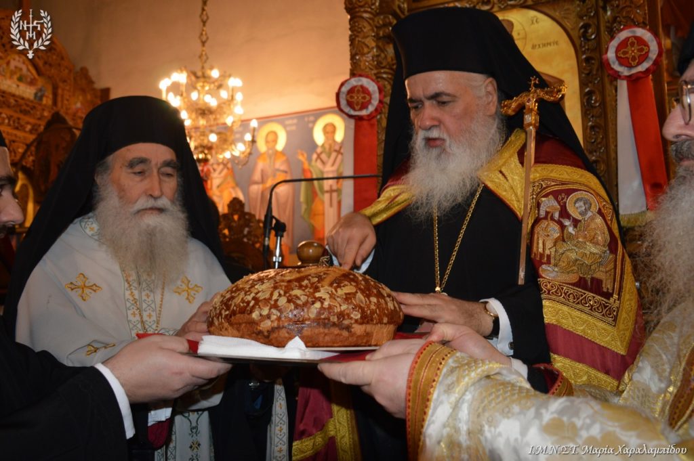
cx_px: 347
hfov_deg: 62.0
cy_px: 230
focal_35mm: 30
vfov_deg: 43.5
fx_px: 578
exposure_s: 1/60
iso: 500
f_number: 3.5
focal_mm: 20
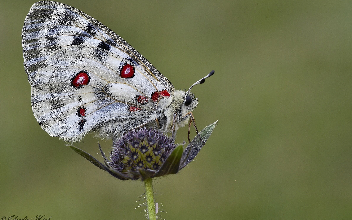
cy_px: 107
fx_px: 1550
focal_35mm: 162
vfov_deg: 8.1
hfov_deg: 13.0
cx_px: 175
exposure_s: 1/80
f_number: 13
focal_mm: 105
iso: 500
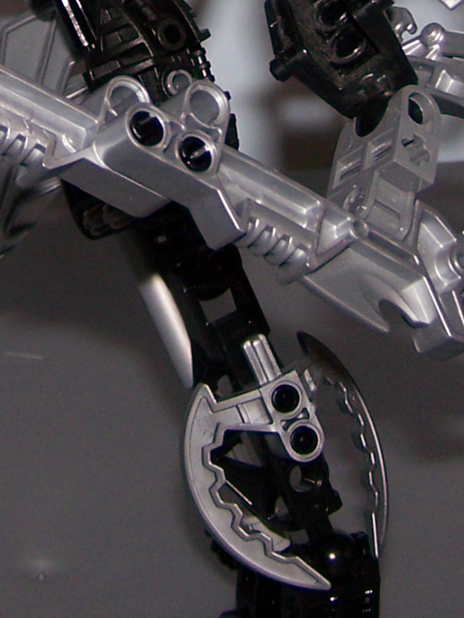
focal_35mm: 140
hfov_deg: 10.6
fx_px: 2501
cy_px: -131
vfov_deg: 13.7
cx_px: 80
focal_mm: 6.3
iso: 80
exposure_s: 1/60
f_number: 2.8
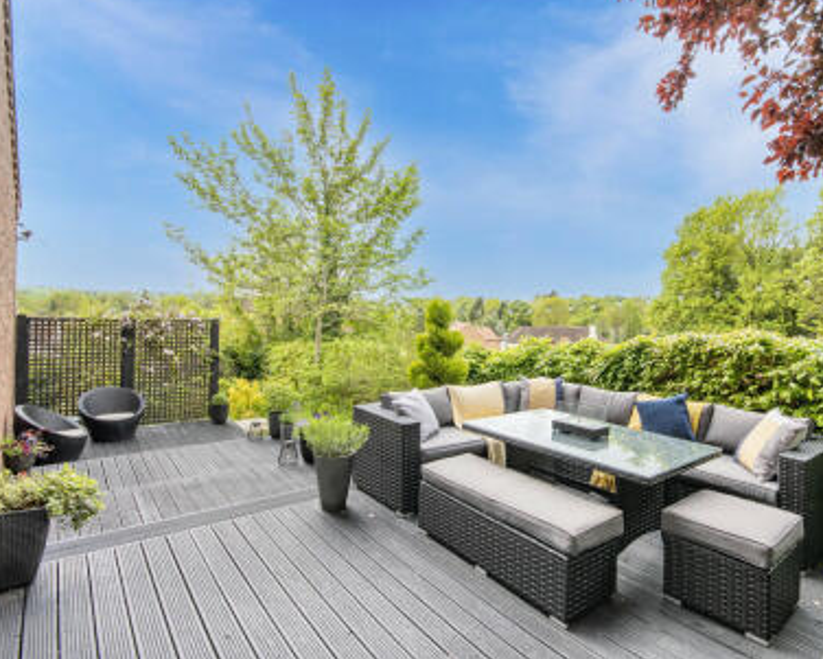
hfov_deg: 82.2
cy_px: 314
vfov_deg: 70.8
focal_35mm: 19
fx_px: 463
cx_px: 495
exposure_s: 1/60
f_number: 8
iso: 100
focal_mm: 11
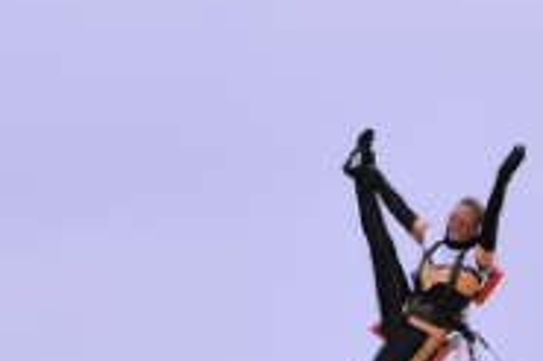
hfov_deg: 0.8
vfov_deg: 0.6
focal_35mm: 2433
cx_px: 402
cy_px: 370
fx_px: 36664
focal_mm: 300
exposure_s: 1/800
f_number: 6.3
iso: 200
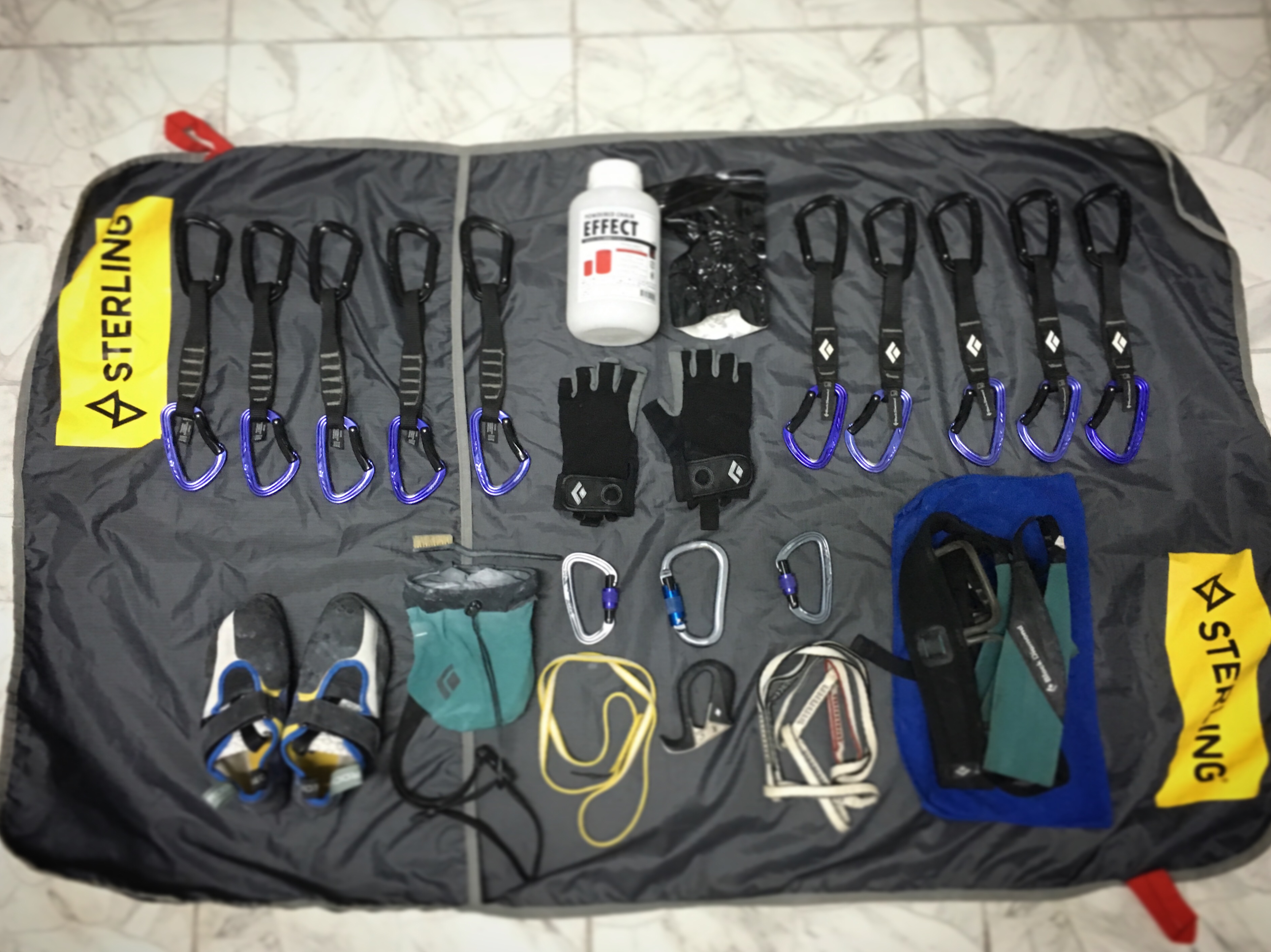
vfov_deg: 45.4
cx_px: 639
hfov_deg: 58.4
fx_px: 1138
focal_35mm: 31
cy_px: 471
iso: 500
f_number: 2.2
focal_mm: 4.15
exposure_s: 1/17
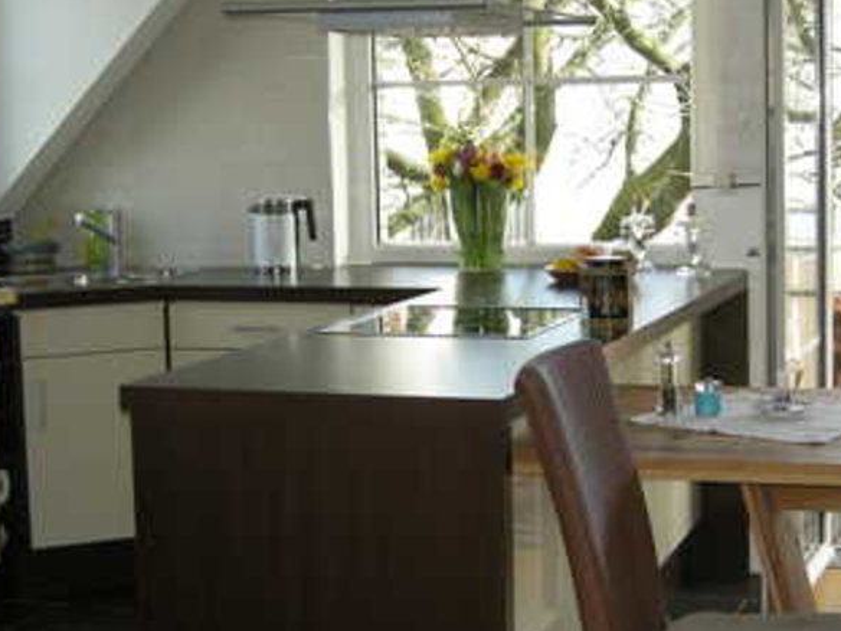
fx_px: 1798
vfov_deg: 19.9
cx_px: 480
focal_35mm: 74
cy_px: 340
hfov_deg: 26.3
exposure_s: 1/55.5
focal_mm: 7.5
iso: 71
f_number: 2.7
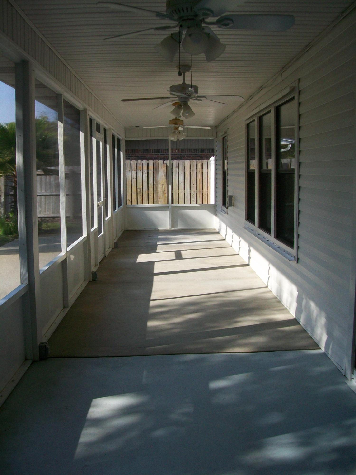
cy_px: 238
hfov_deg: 39.7
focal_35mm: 36
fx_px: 494
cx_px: 178
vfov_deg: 51.4
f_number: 2.7
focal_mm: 6
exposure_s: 1/640
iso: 64
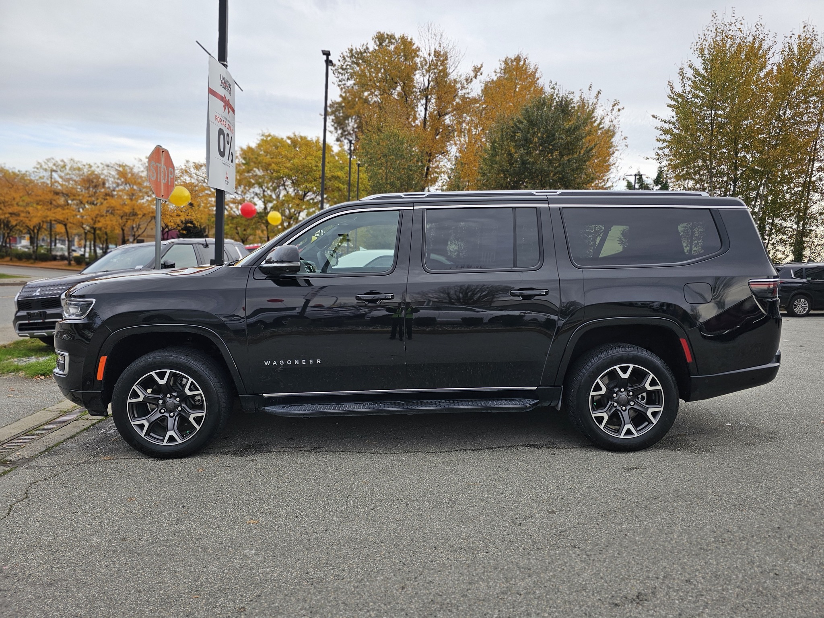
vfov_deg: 58.9
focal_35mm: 23
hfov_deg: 73.9
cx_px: 412
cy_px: 309
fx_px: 547
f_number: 1.7
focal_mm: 6.3
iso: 20
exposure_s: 1/222
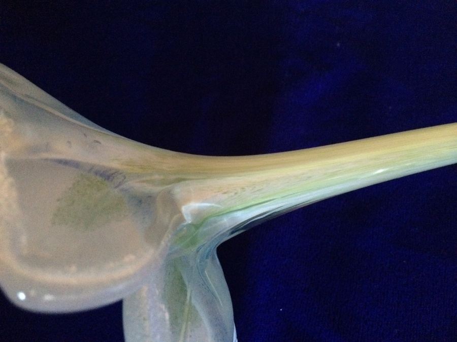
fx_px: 396
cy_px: 171
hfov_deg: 60.0
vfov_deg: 46.8
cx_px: 228
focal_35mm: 30
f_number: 2.2
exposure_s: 1/15
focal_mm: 4.12
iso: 640
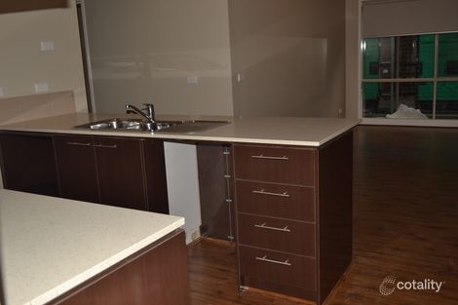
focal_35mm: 36
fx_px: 458
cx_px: 229
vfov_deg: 36.8
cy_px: 152
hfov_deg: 53.1
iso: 100
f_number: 4
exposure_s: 1/60
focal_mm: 24
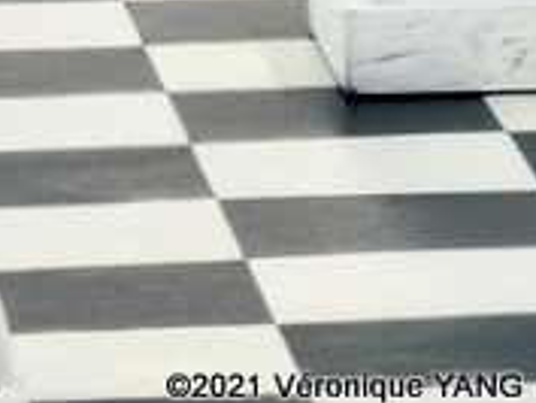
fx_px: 9343
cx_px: 212
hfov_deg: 3.3
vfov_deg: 2.5
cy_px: -524
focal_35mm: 603
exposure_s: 1/25
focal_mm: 7.48
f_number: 2.4
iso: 320
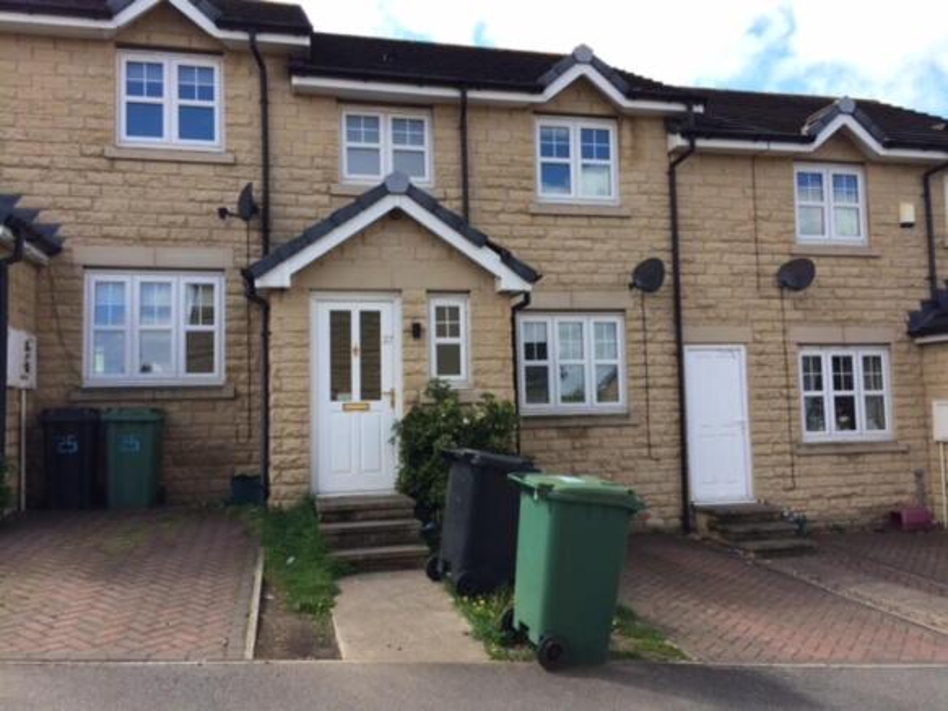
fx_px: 794
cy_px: 356
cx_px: 474
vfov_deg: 48.2
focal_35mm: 29
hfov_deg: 61.7
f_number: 2.2
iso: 32
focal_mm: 4.15
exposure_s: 1/820
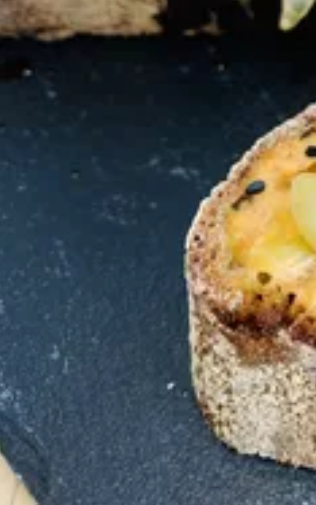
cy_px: 84
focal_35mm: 59
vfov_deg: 33.3
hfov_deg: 20.3
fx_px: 812
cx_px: 400
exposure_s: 1/100
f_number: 1.8
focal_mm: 4.25
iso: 50
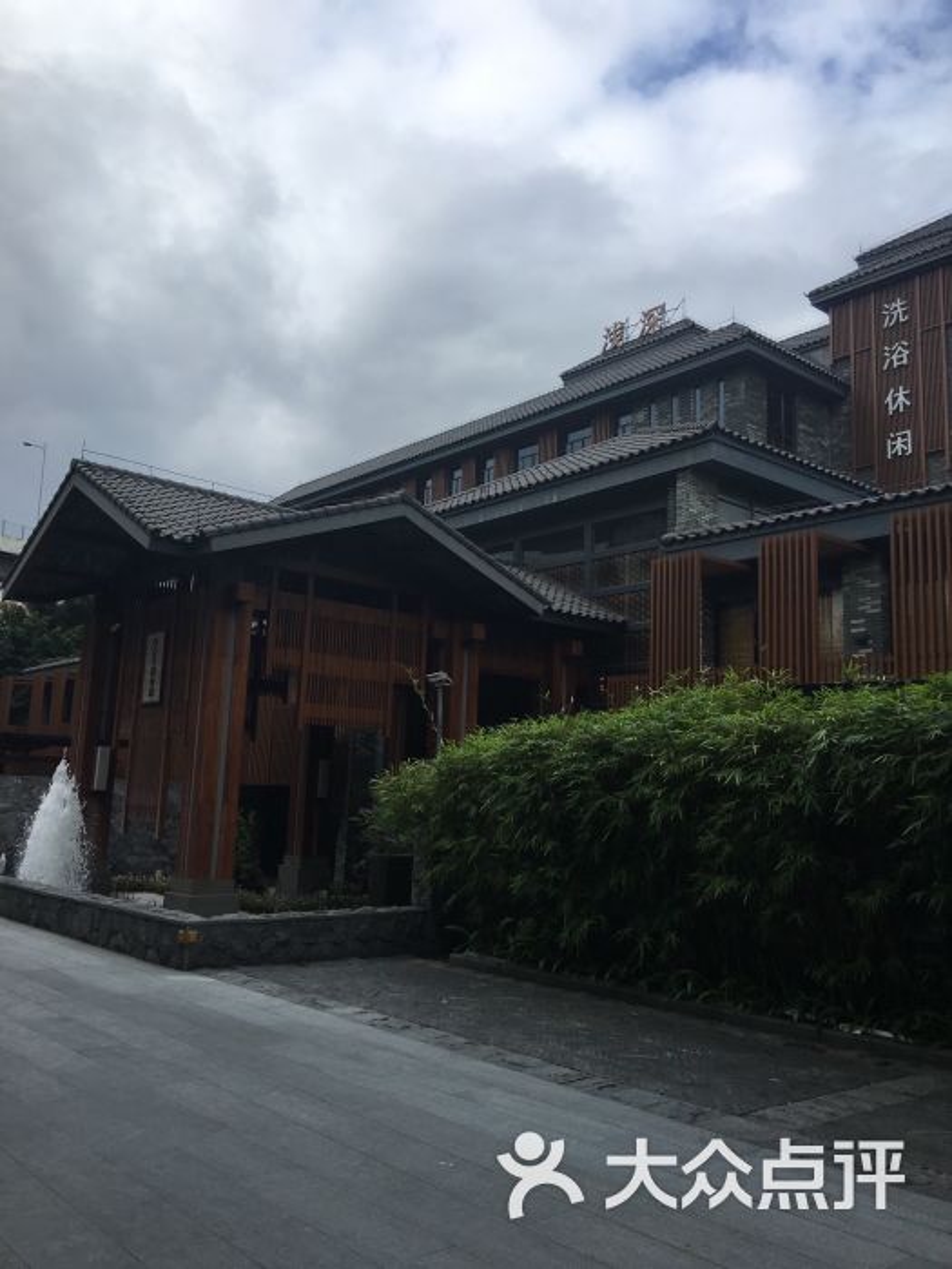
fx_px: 1063
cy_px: 634
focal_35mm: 29
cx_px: 476
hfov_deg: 48.2
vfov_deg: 61.7
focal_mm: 4.15
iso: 25
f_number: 2.2
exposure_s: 1/1083
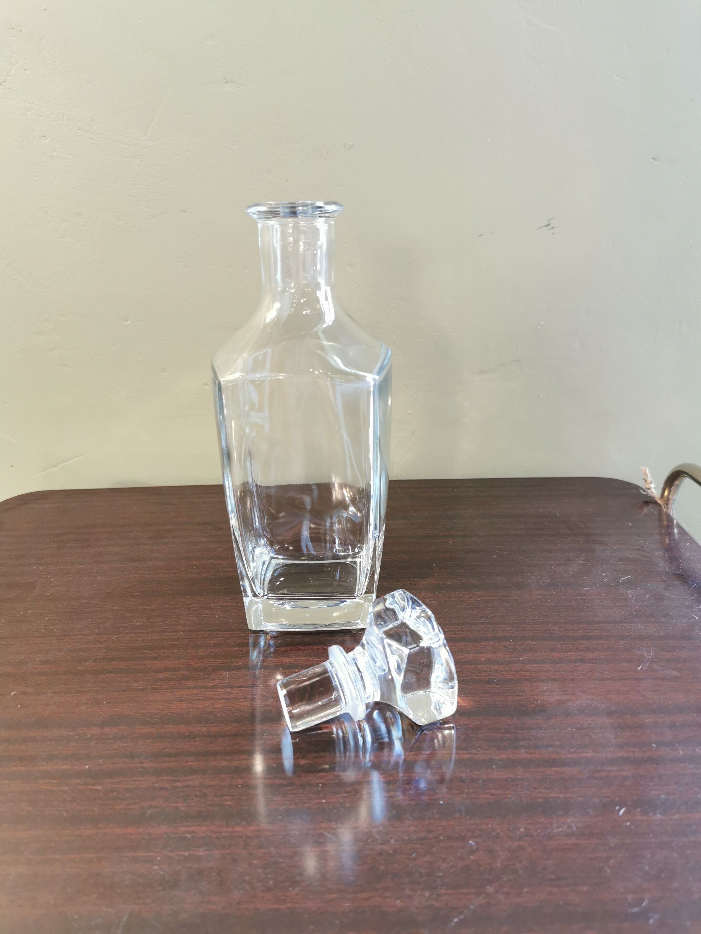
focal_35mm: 27
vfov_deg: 65.3
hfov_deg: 51.4
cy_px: 467
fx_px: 729
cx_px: 350
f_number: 1.6
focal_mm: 5.56
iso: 200
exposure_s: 1/50
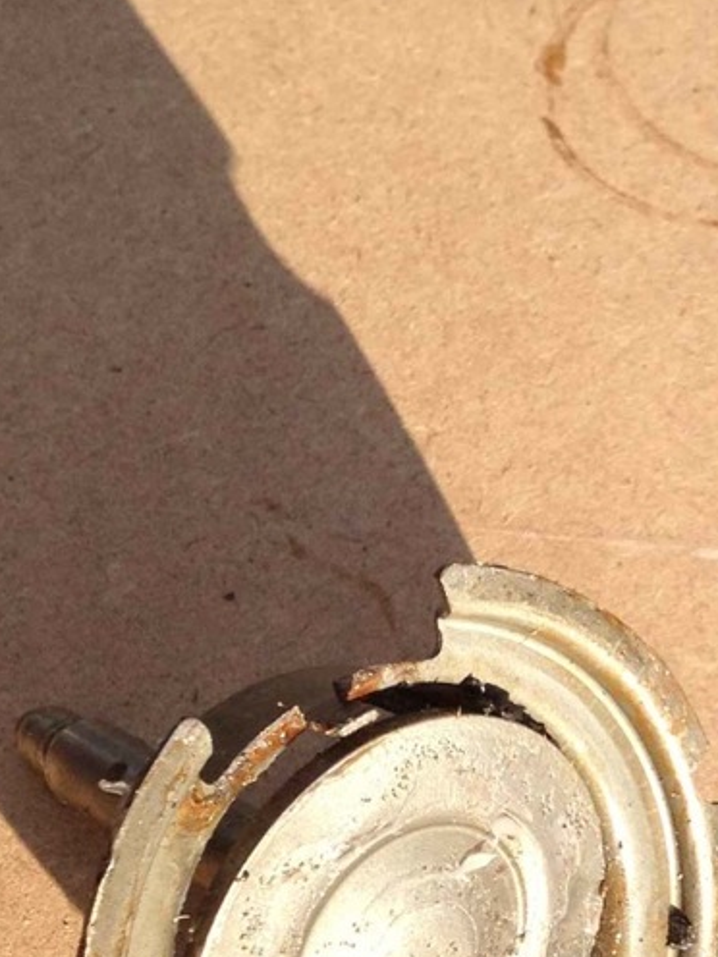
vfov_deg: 17.1
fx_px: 3125
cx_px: 840
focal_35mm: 113
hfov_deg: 12.8
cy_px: 920
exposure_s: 1/525
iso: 64
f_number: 2.4
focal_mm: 4.28
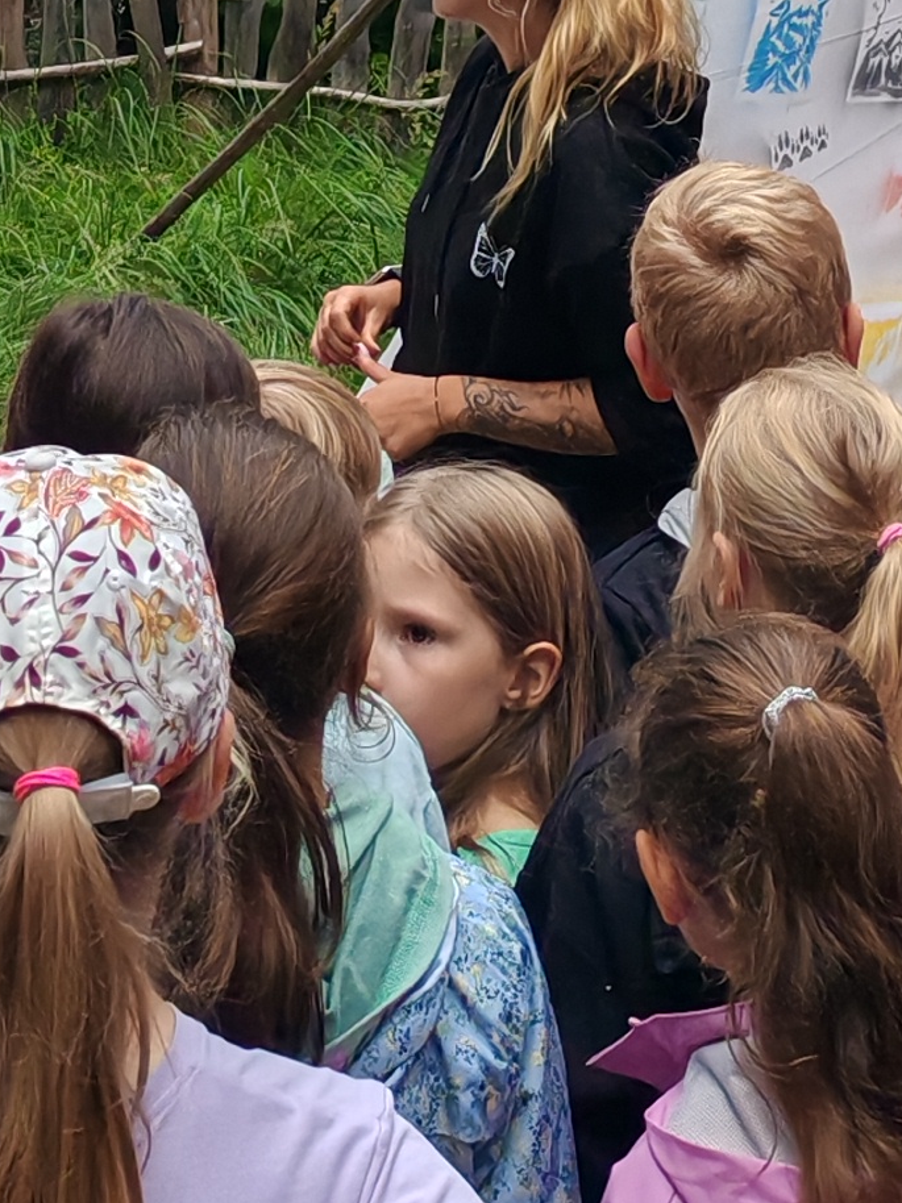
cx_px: 428
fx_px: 4206
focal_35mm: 121
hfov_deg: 12.2
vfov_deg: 14.9
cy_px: -687
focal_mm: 5.52
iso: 50
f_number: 1.95
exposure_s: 1/1500
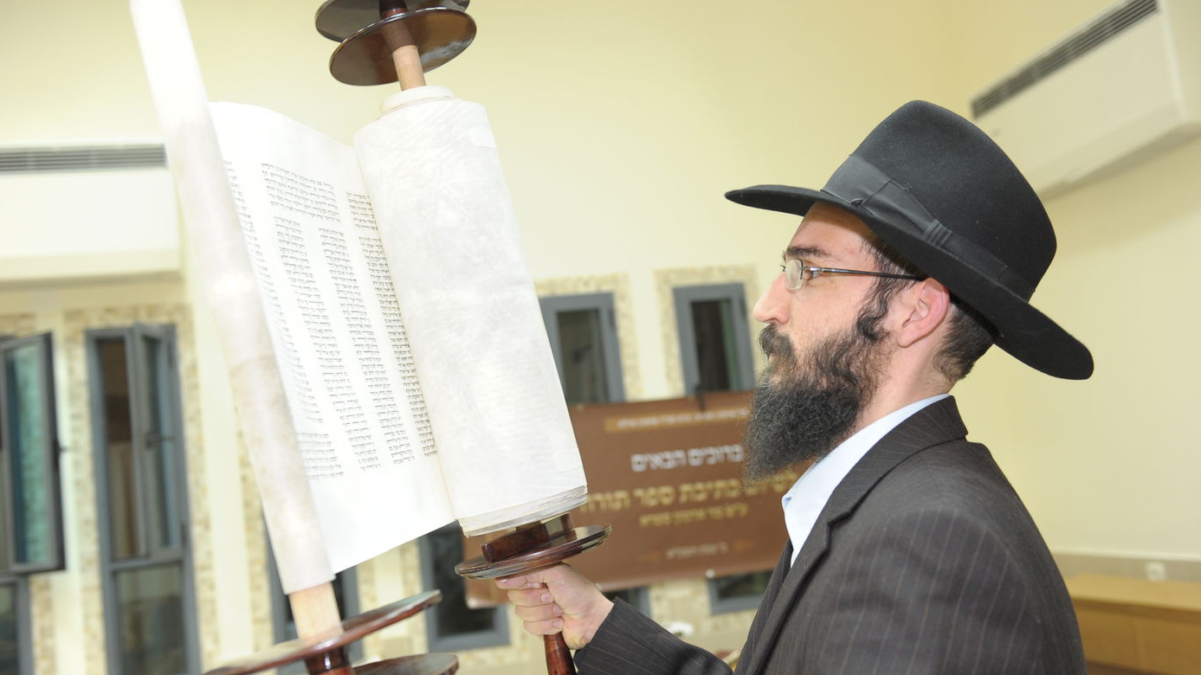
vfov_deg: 32.0
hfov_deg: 54.0
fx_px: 1178
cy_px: 358
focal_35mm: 37
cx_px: 597
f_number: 3.5
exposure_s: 1/80
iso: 1600
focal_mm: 35
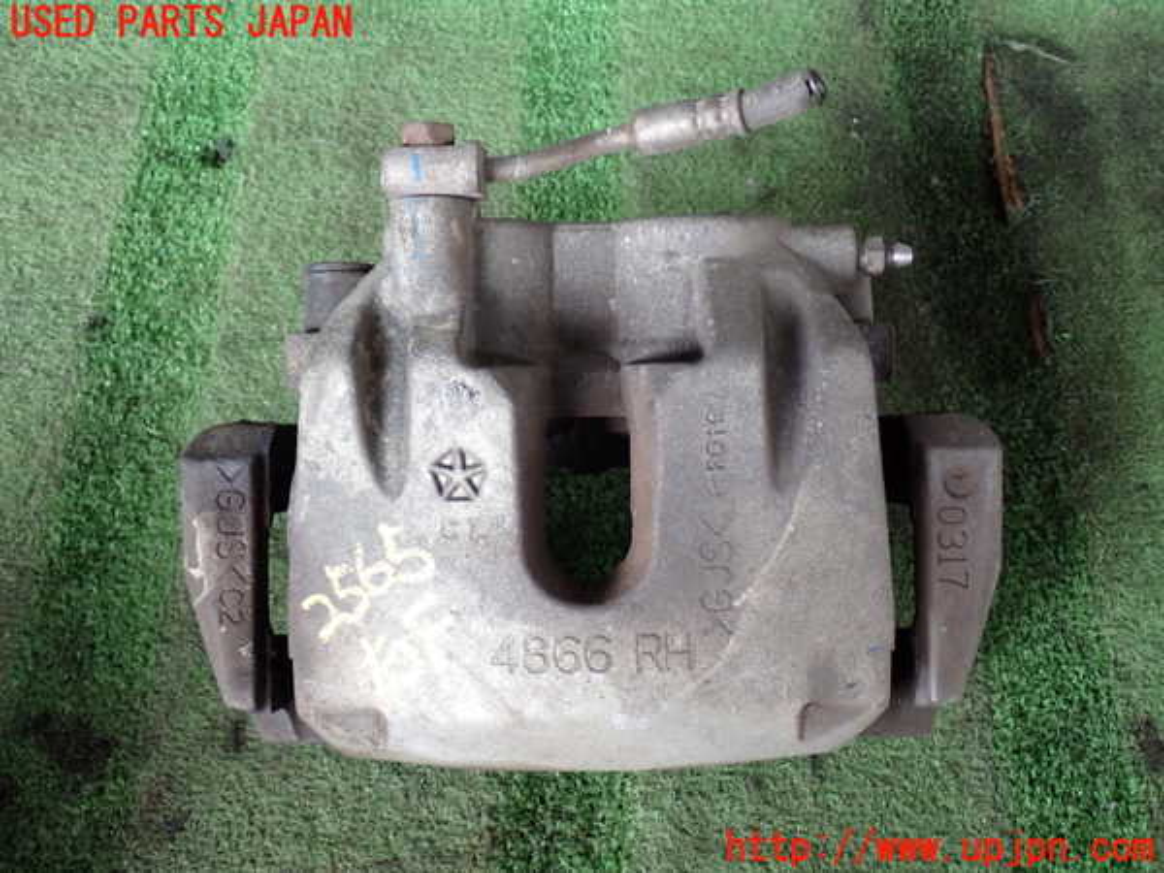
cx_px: 582
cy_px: 436
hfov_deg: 45.8
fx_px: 1379
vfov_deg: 35.1
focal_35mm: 41
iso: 200
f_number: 2.8
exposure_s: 1/50
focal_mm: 7.31
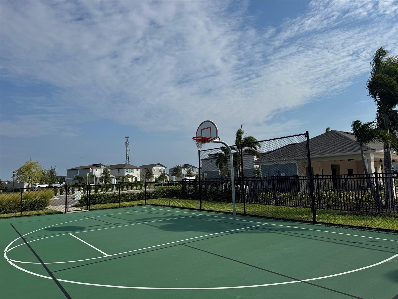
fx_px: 276
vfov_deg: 56.8
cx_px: 199
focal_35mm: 24
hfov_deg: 71.6
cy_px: 150
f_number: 1.78
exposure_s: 1/9009
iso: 80
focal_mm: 6.76
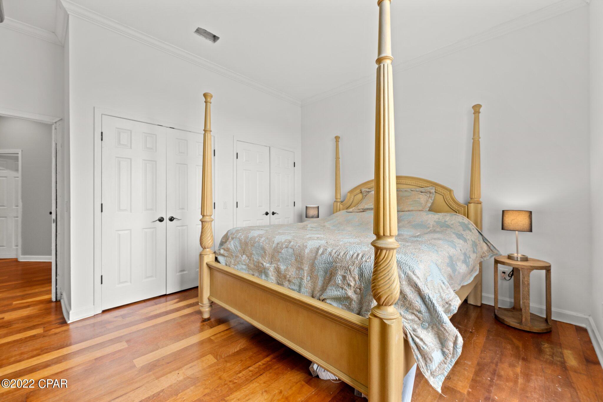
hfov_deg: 100.4
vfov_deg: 77.3
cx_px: 302
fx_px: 251
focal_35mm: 15
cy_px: 201
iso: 500
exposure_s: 1/5
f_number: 9
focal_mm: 15
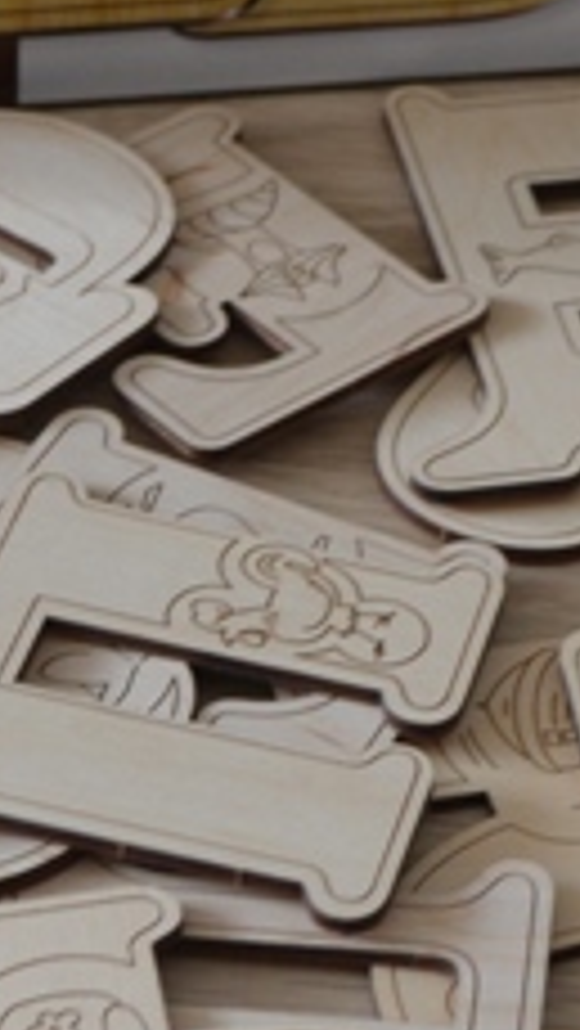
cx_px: 373
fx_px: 4889
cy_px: 306
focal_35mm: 179
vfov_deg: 12.0
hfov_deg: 6.8
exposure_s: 1/25
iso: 400
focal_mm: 34
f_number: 5
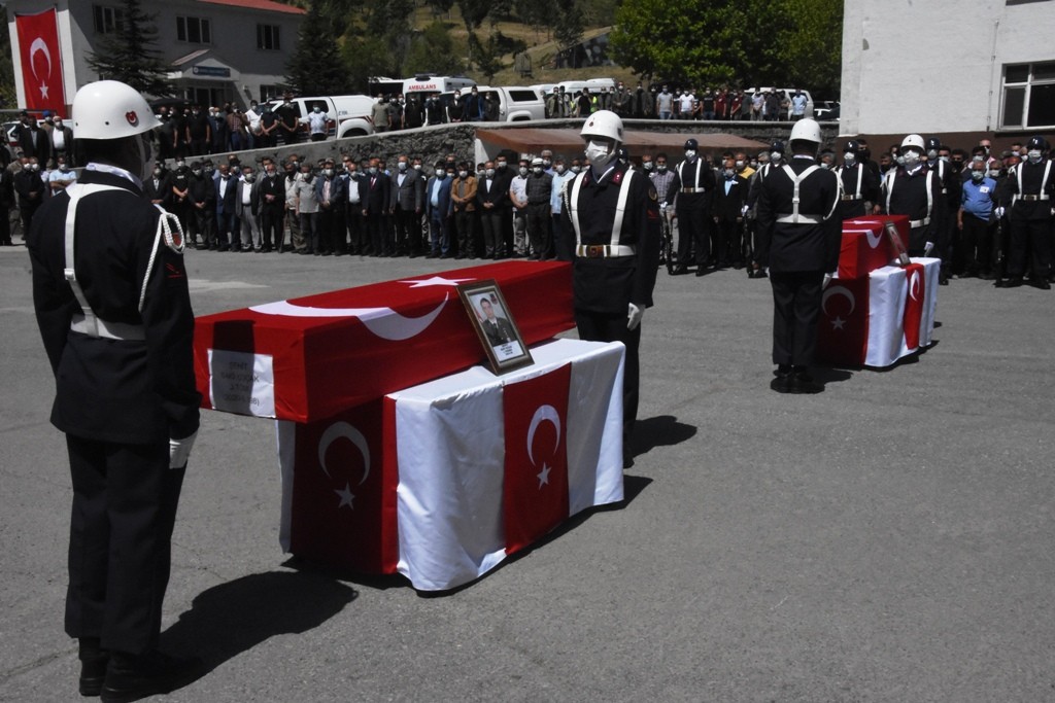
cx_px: 528
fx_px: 1143
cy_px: 352
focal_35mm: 39
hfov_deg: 49.5
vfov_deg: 34.2
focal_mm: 26
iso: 2500
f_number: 25
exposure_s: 1/3200
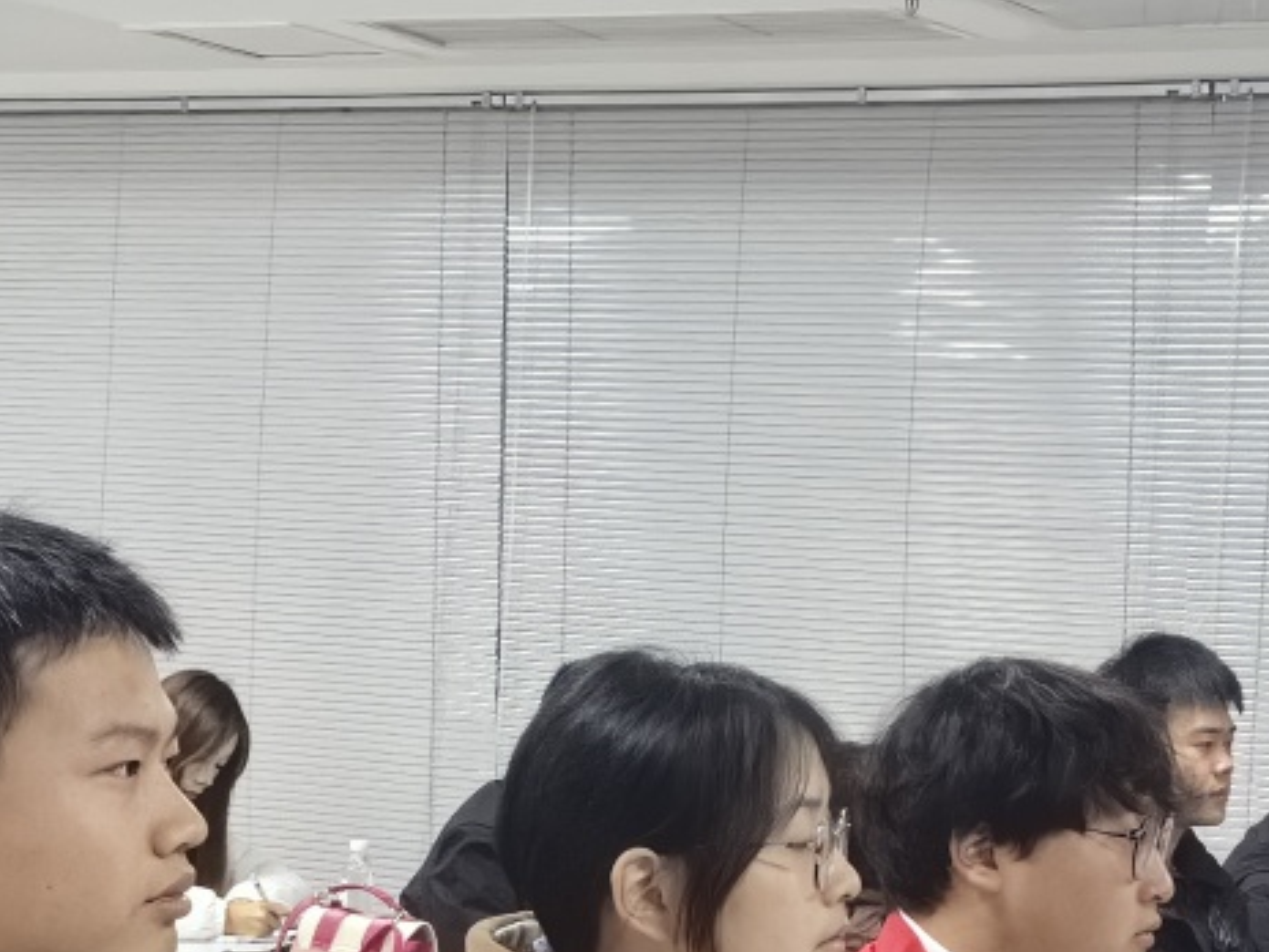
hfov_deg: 18.4
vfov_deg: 13.9
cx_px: 976
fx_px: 3886
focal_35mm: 106
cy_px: 698
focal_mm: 5.75
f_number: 4
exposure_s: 1/40
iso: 500
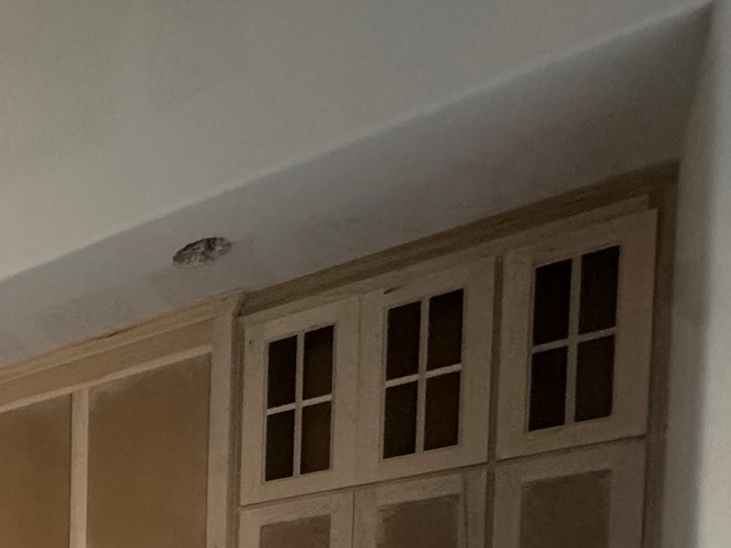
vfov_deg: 25.4
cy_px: 821
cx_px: -339
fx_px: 908
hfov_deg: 29.2
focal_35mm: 43
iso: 320
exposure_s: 1/78
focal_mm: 2.22
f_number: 2.2
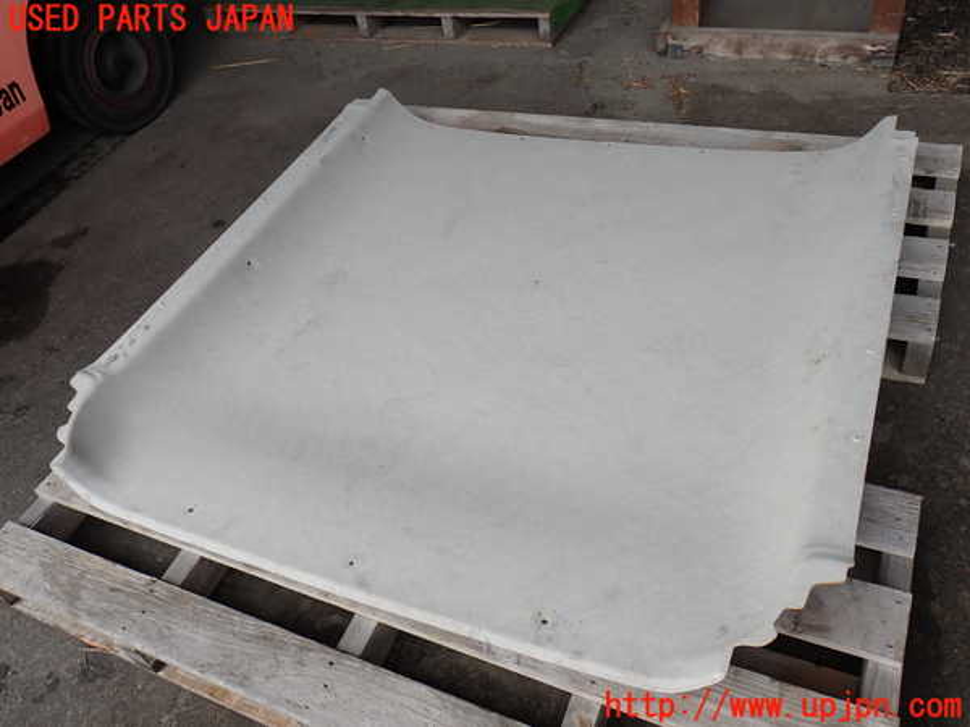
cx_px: 485
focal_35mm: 30
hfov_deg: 60.0
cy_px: 364
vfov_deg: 46.8
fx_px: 841
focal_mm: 5.4
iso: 100
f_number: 3.2
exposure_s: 1/320
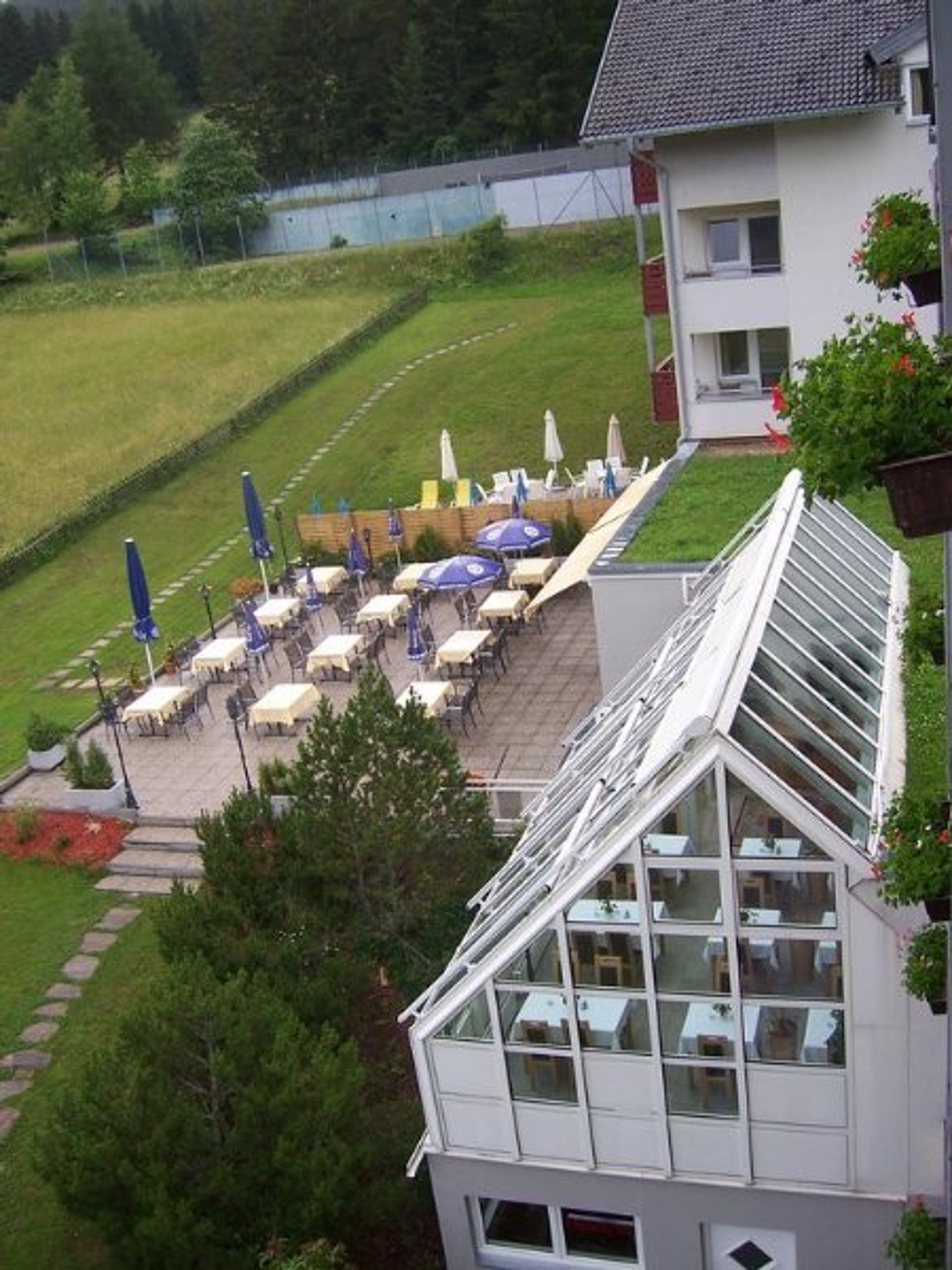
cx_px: 476
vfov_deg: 51.4
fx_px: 1320
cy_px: 635
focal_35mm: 36
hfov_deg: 39.7
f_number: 3
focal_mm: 6
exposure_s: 1/250
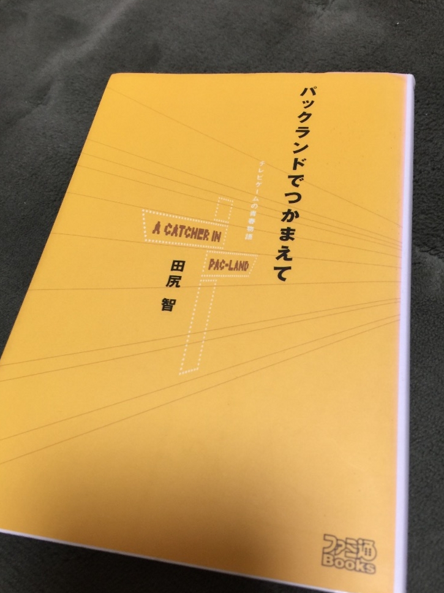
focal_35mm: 30
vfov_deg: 60.0
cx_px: 226
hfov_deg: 46.8
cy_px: 305
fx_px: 513
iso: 50
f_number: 2.2
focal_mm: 4.15
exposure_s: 1/15
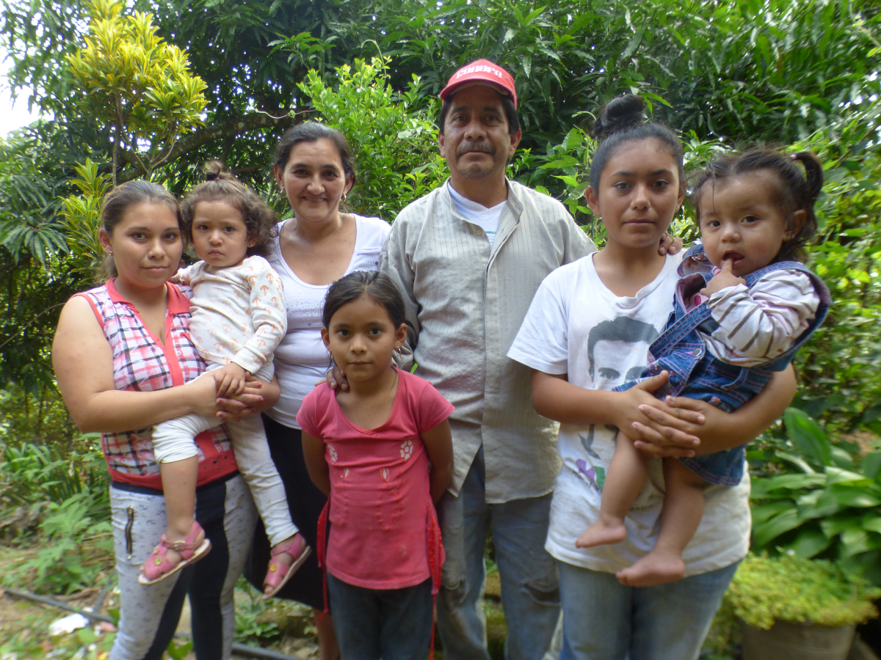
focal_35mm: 22
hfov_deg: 76.4
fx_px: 560
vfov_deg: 61.1
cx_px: 440
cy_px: 330
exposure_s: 1/80
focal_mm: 3.88
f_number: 2.9
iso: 100
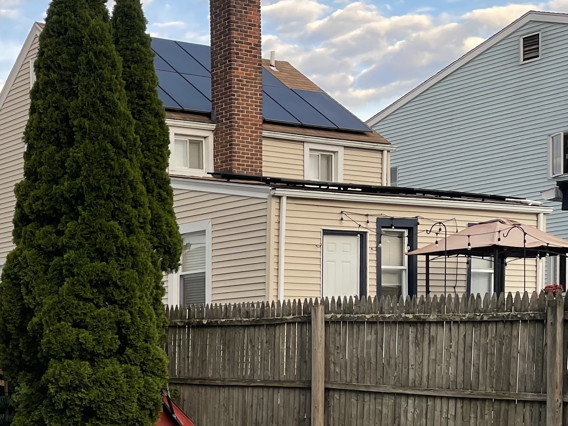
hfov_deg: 28.1
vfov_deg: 22.1
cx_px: -25
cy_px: 425
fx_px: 1050
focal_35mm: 64
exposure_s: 1/413
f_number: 1.6
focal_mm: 5.1
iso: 32
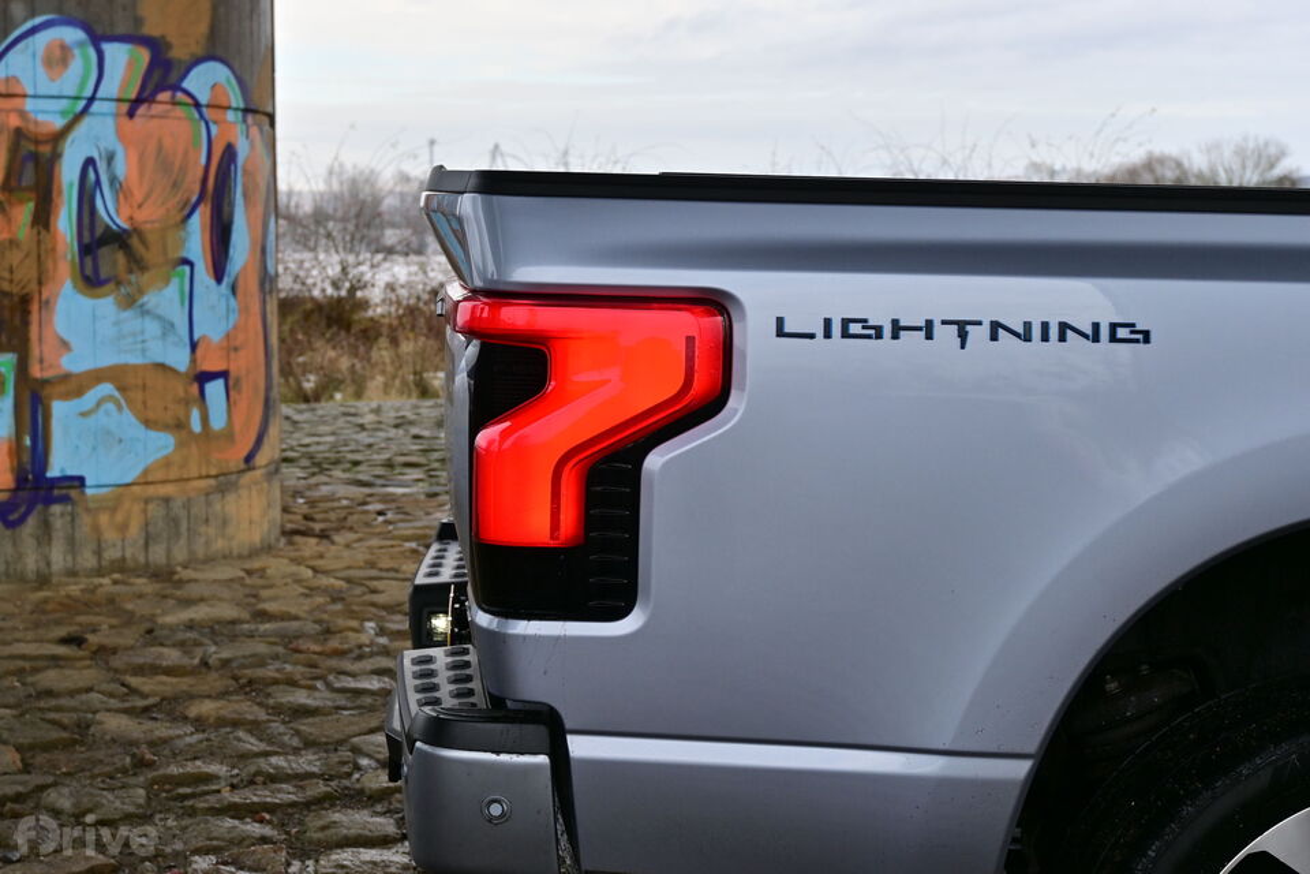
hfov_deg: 35.1
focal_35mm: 57
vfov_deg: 23.8
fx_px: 2074
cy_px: 437
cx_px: 655
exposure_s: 1/320
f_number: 5.6
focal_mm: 38
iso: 220
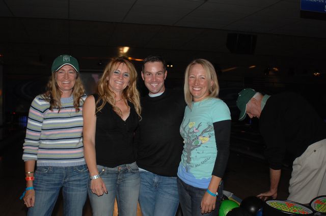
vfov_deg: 31.8
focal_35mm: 42
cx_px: 163
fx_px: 380
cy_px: 108
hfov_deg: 46.5
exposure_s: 1/125
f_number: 3.5
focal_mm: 28
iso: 400
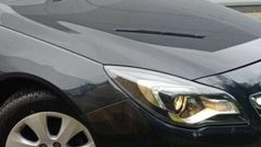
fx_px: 457
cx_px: 21
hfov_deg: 30.3
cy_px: 67
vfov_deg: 18.3
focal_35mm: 66
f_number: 1.88
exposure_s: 1/101
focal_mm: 5.59
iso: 81
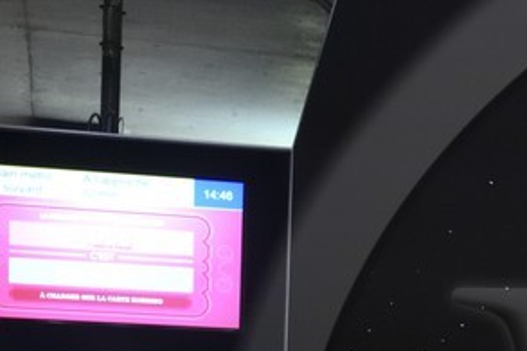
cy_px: 583
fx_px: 1917
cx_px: 946
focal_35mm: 131
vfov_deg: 10.0
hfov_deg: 13.9
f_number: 5.6
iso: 1600
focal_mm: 24
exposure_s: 1/40
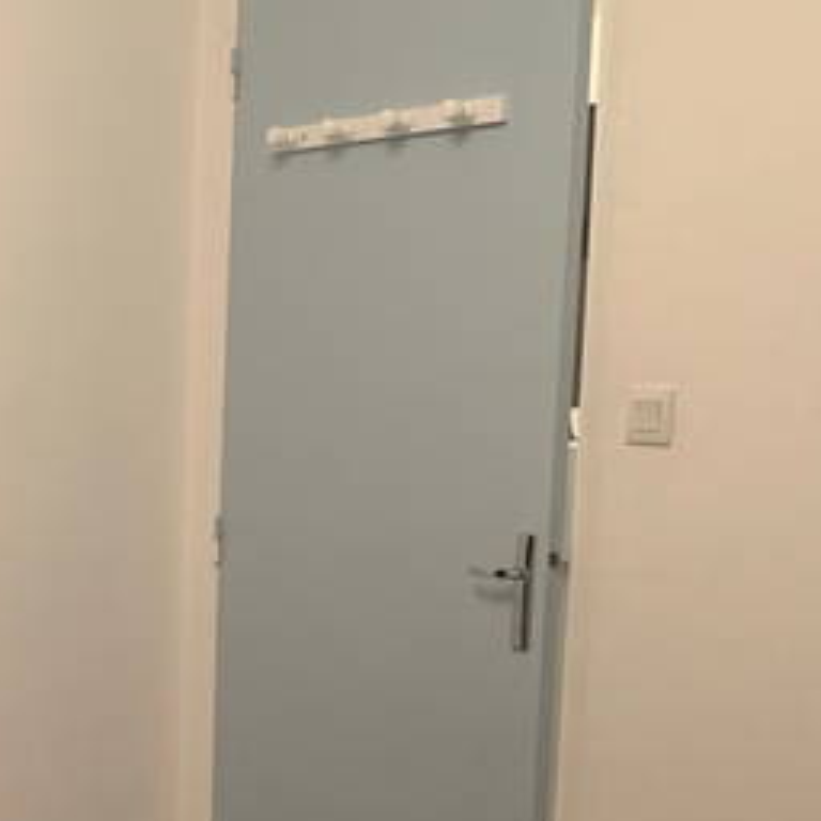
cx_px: -42
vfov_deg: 23.9
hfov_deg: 23.1
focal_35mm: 71
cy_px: 664
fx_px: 1905
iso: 500
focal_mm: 4.25
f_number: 1.8
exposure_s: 1/25
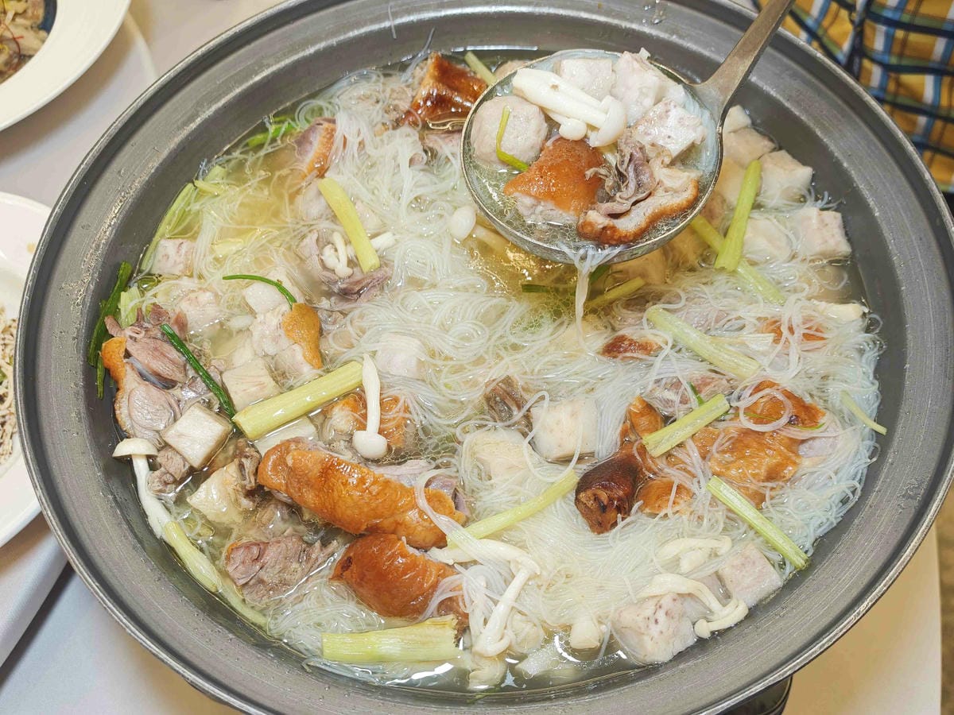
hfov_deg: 56.8
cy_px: 358
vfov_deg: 44.2
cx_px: 477
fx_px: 882
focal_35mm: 32
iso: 321
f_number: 2.8
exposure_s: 1/60
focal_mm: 8.72
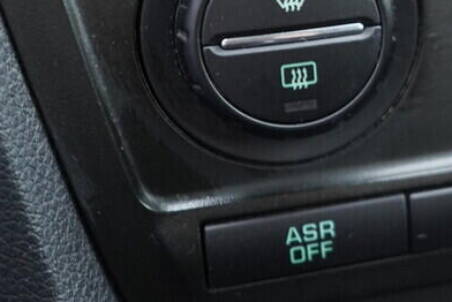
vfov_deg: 14.3
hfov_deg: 20.2
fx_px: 1181
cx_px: 548
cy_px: -24
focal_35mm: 94
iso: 640
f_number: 2.8
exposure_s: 1/40
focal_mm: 24
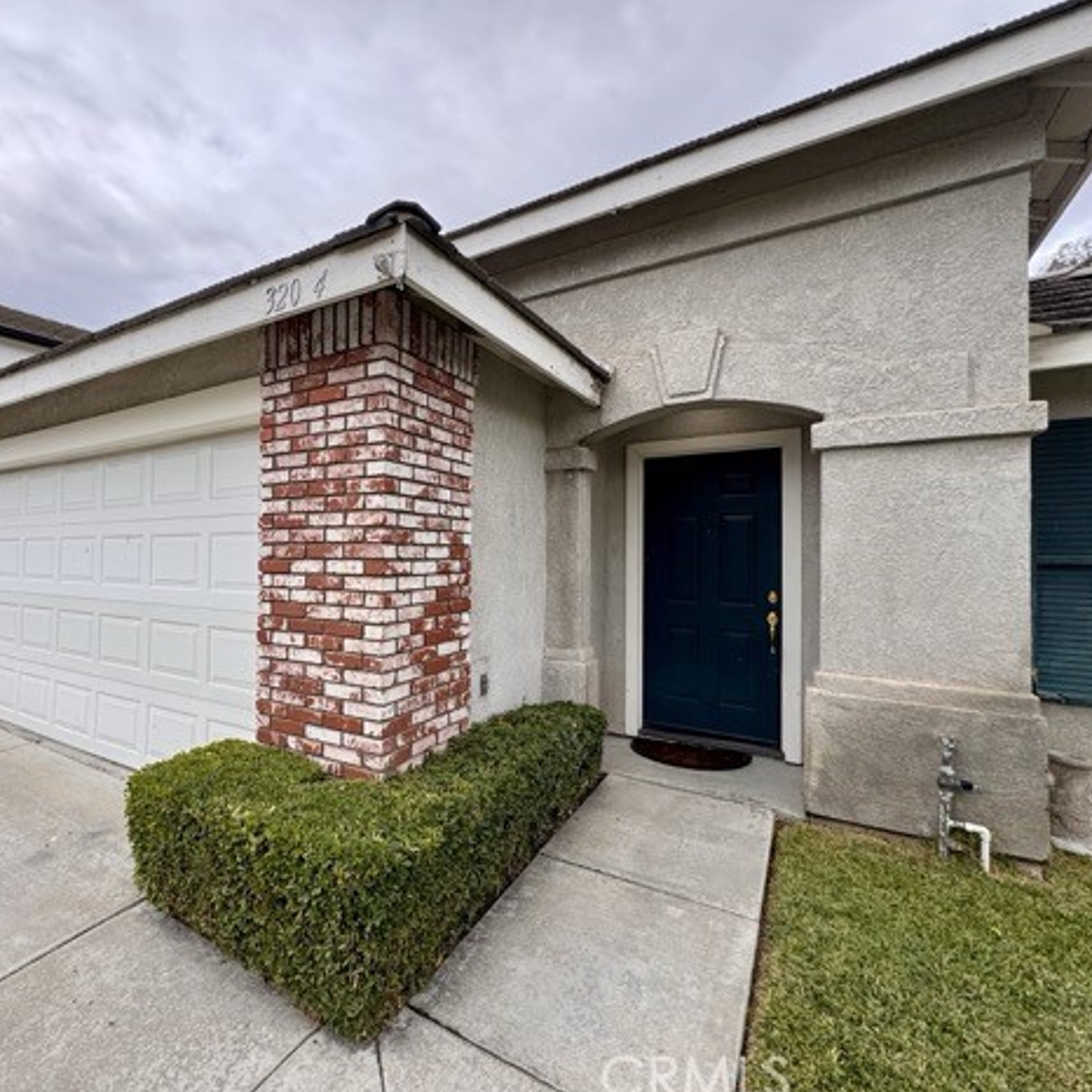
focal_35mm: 17
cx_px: 408
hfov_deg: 82.3
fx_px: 607
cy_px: 548
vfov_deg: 84.0
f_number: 2.2
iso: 40
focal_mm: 2.22
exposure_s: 1/403
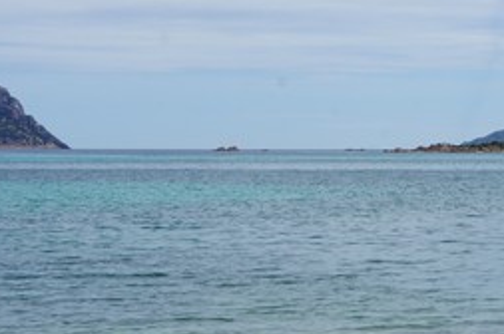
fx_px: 1719
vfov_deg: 11.1
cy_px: 231
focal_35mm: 123
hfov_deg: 16.6
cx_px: 404
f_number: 13
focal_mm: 45
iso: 200
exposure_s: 1/320
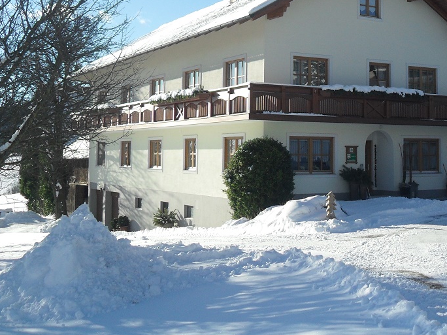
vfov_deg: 25.7
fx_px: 723
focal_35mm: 56
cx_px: 349
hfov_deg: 33.5
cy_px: 72
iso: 100
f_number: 8.9
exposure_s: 1/125
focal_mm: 6.2
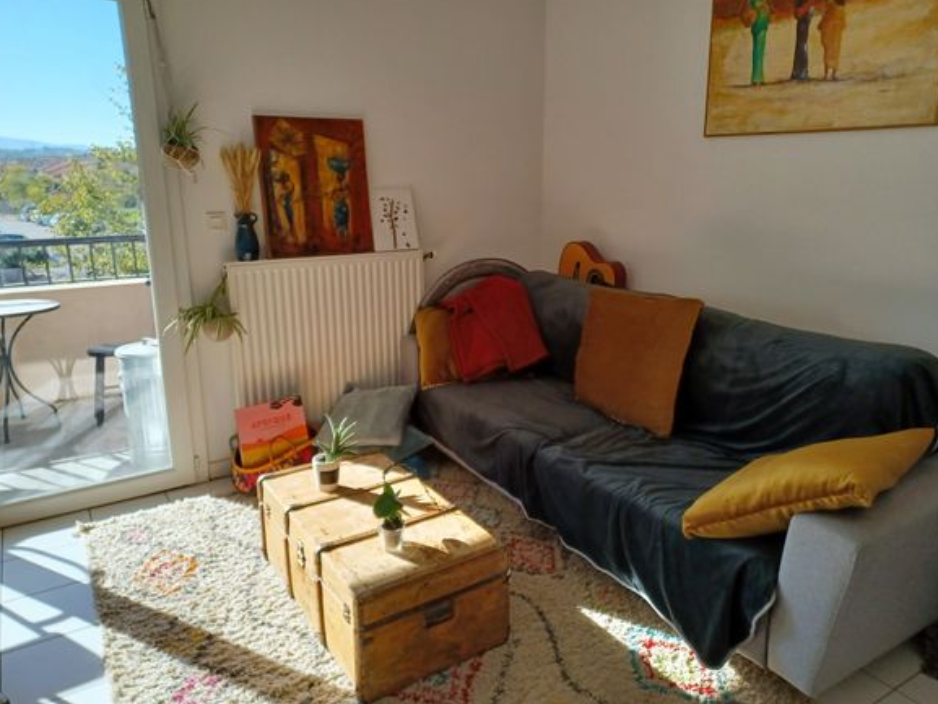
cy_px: 341
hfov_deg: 67.3
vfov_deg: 53.1
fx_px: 705
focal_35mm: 26
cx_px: 470
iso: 32
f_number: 1.8
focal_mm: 4.6
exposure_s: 1/131
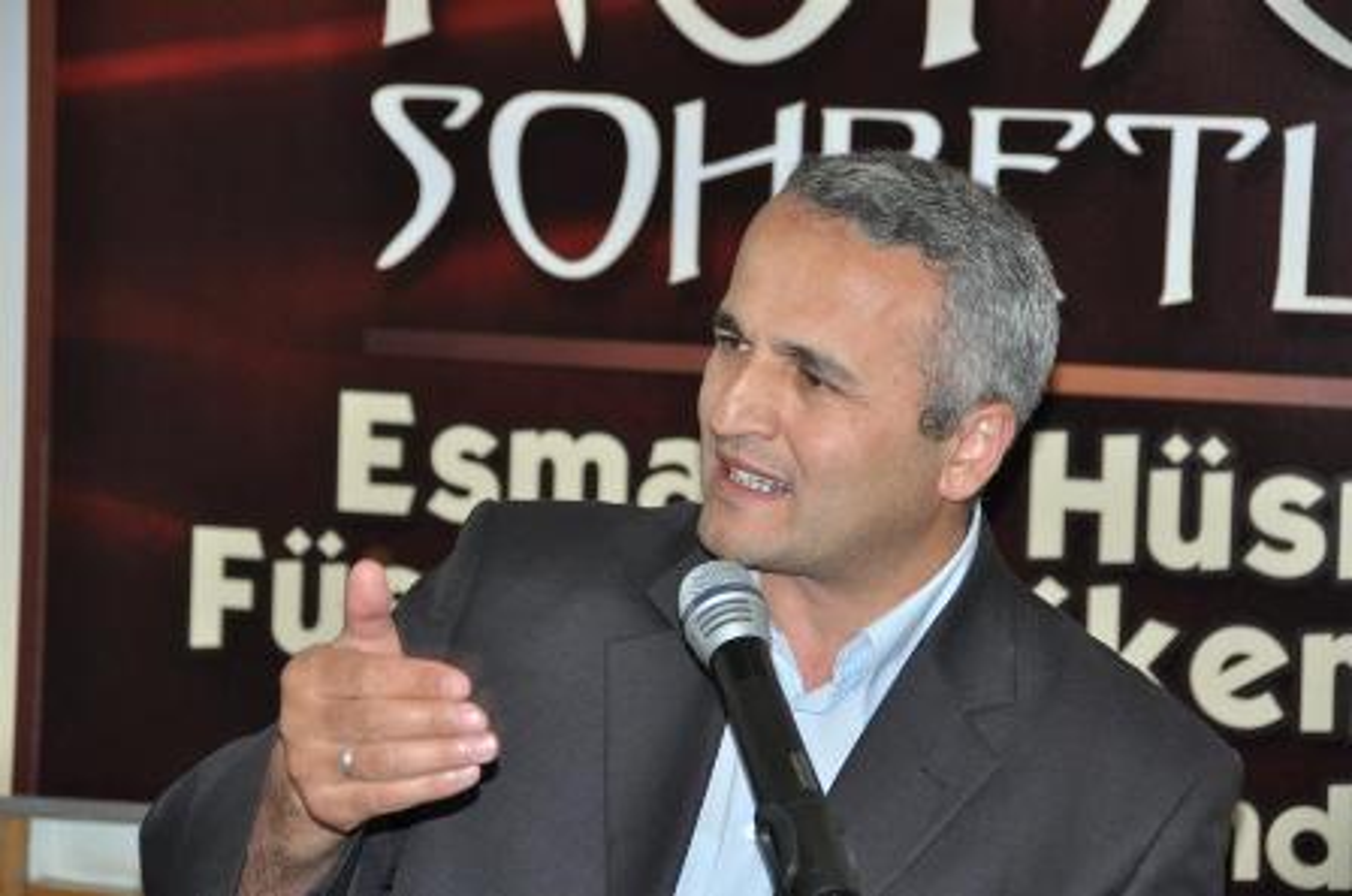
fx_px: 5061
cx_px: 676
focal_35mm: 135
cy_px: 448
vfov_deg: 10.1
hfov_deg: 15.2
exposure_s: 1/60
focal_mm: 90
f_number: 5.3
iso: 800
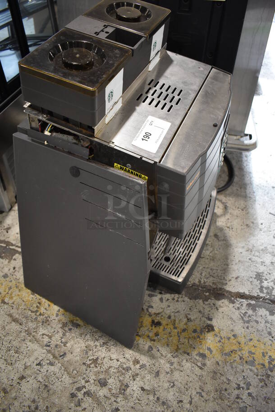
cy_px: 206
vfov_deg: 67.3
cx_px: 138
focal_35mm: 27
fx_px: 309
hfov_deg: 48.0
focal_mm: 18
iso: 2000
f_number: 3.5
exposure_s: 1/125
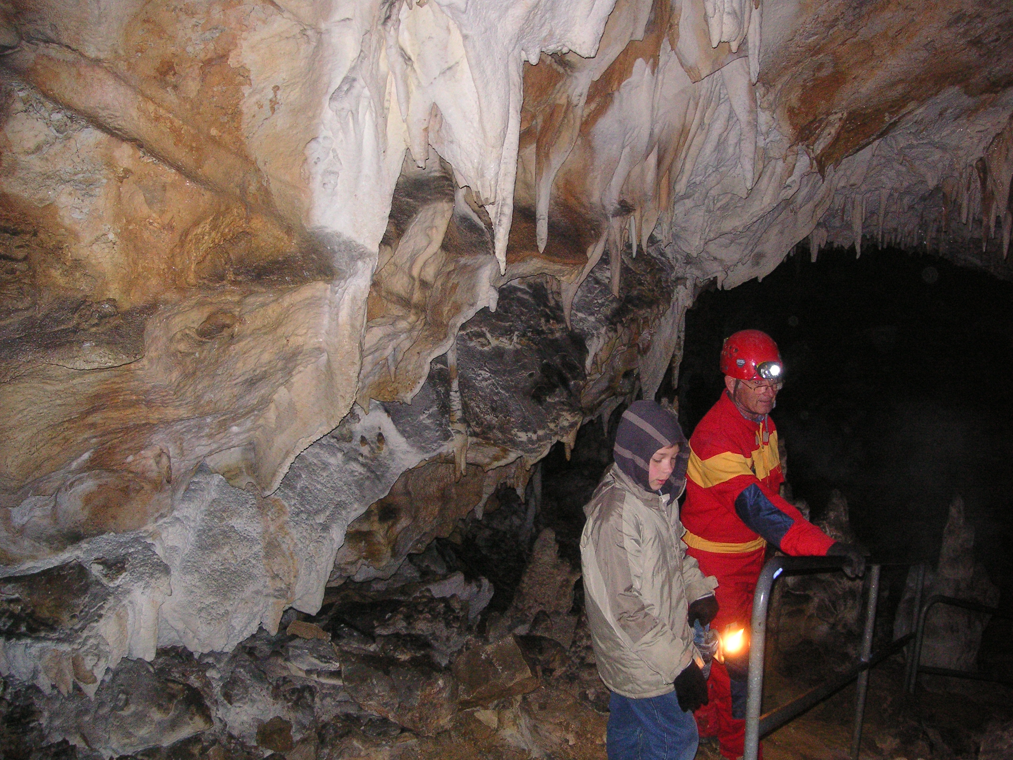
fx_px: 1083
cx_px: 506
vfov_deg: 38.7
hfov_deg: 50.1
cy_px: 380
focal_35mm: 37
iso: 160
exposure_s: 1/45
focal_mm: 6.1
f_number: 2.8
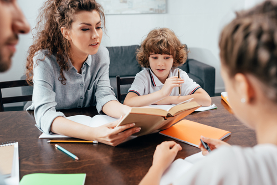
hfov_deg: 54.4
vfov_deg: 37.9
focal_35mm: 35
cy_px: 92
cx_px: 138
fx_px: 269
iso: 200
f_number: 3.2
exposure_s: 1/125
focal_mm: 35
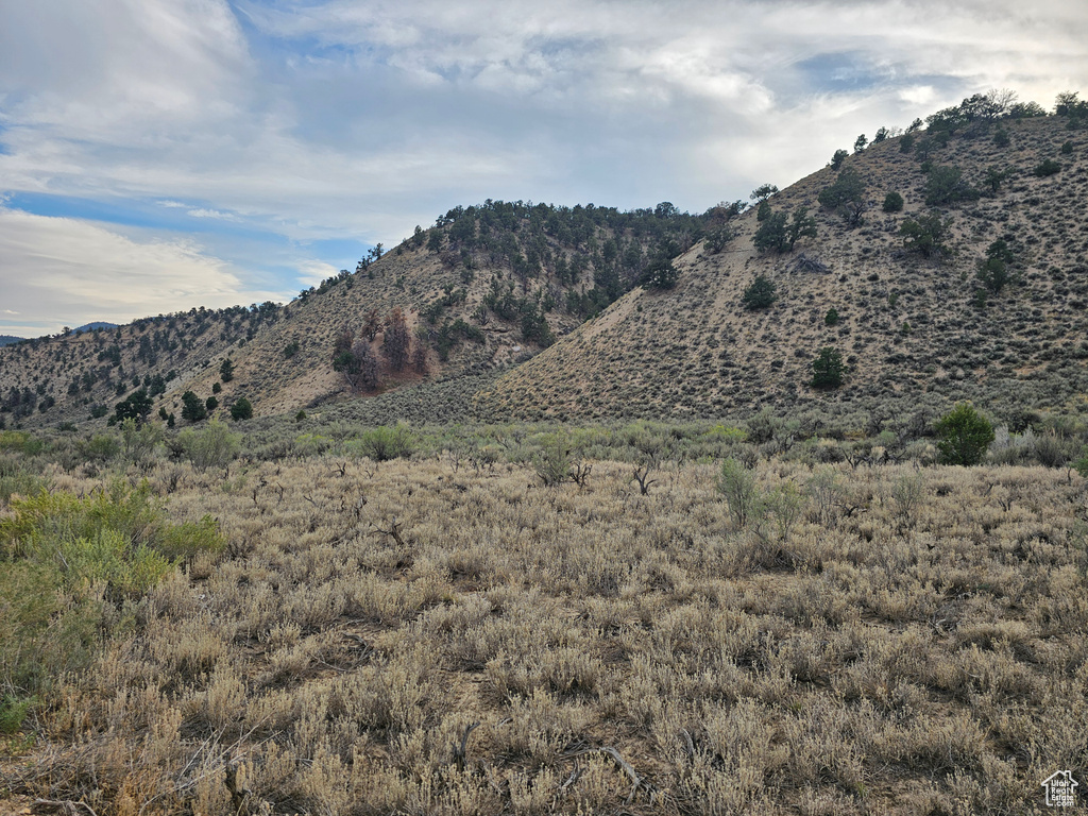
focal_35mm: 23
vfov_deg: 58.9
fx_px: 723
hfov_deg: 73.9
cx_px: 544
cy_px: 408
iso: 10
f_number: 1.7
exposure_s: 1/256
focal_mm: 6.3
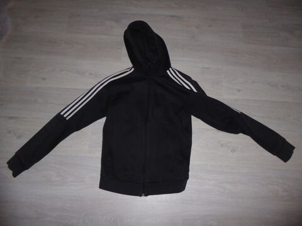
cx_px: 151
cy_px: 113
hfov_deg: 71.6
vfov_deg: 56.8
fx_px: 209
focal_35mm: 24
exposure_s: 1/60
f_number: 3.3
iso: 400
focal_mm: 4.3
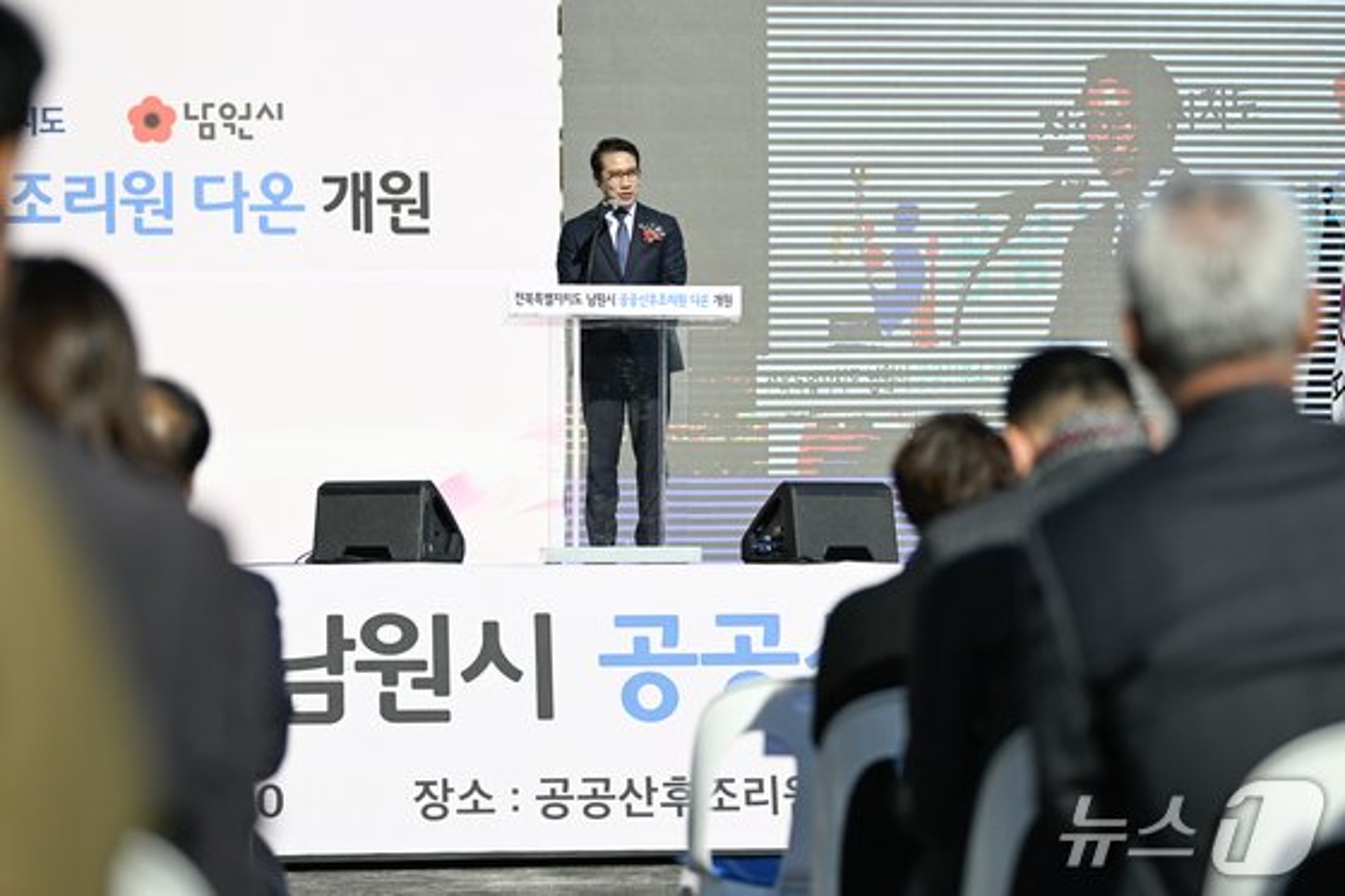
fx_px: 3548
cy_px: 448
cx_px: 672
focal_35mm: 95
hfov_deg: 21.5
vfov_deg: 14.4
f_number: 2.8
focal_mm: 95
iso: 100
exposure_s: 1/2500
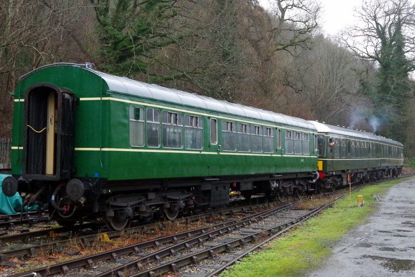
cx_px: 208
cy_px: 138
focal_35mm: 46
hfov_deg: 42.7
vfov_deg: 29.3
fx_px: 530
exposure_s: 1/80
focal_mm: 31
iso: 5000
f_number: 8
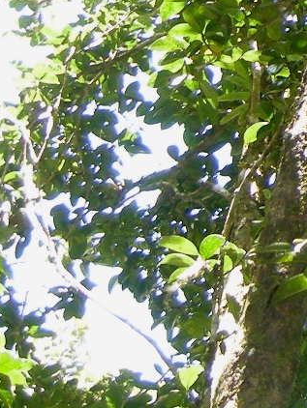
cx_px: 839
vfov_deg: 9.5
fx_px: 2351
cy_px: -327
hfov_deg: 6.9
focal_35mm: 199
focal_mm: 7.5
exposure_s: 1/60
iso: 109
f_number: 2.7
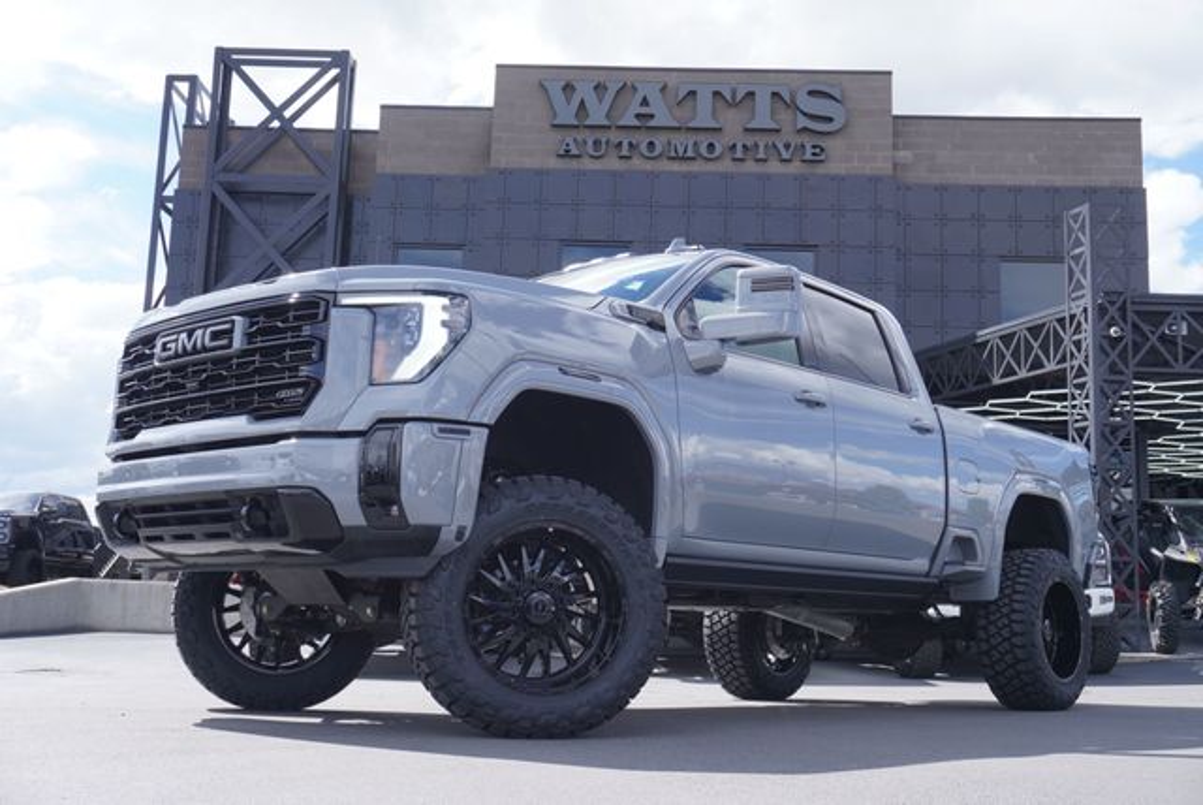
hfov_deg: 47.9
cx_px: 602
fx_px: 1355
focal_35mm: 40
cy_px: 402
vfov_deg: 33.1
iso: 100
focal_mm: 27
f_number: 7.1
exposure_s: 1/160
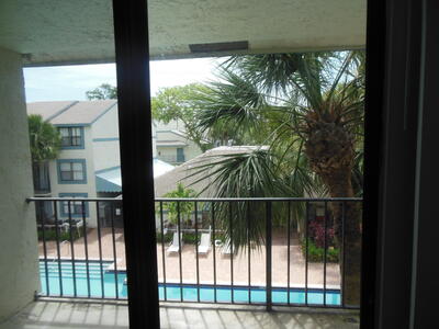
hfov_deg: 69.4
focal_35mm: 25
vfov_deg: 54.9
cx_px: 220
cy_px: 164
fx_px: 317
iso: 125
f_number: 3.2
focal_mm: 4.5
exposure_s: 1/640
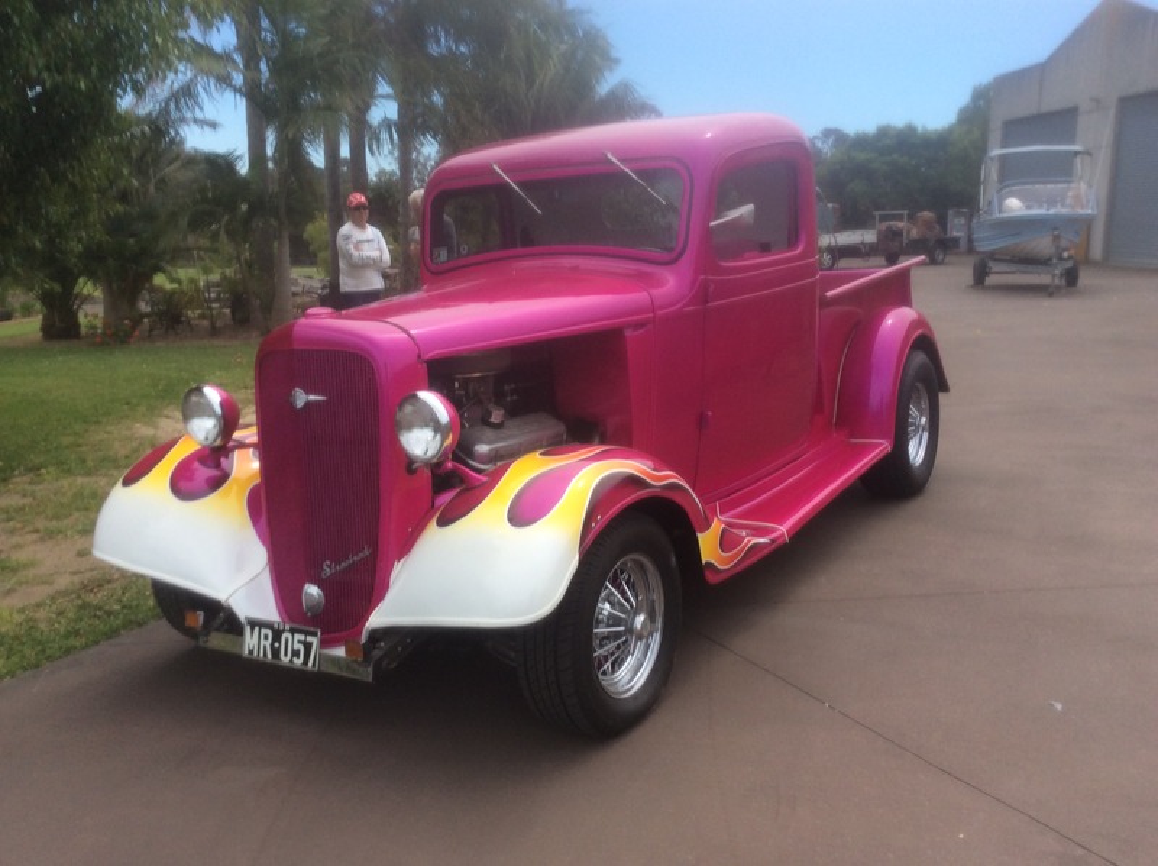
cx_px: 579
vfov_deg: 44.1
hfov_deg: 56.9
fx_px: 1069
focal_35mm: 32
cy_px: 433
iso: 32
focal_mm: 3.3
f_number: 2.4
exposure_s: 1/805
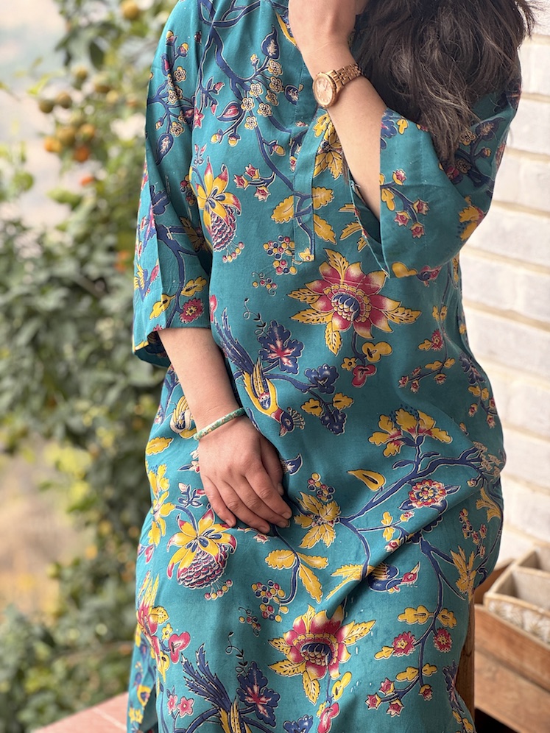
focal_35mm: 77
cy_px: 366
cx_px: 275
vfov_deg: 25.3
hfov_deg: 19.1
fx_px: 1631
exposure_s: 1/99
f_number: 2.8
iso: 64
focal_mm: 9
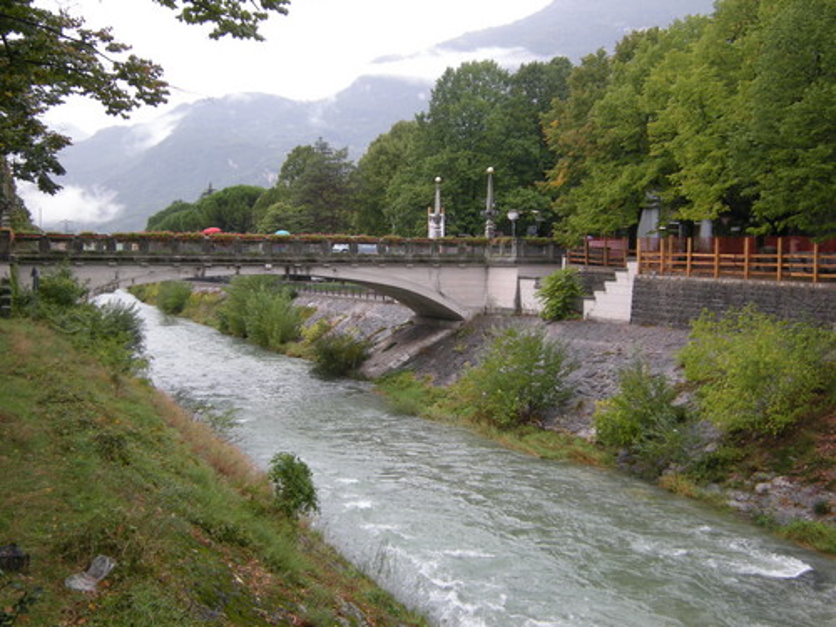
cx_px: 418
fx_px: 1087
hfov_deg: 42.1
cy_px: 314
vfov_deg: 32.2
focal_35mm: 45
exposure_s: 1/59.8
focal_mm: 7.5
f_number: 3.5
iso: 64
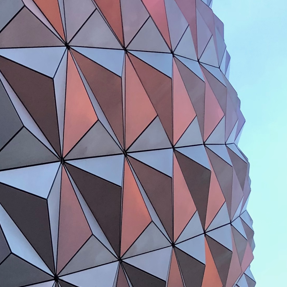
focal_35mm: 91
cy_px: 352
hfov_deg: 18.3
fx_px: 854
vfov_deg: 18.1
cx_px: -34
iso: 40
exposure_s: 1/24
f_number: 1.8
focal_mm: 4
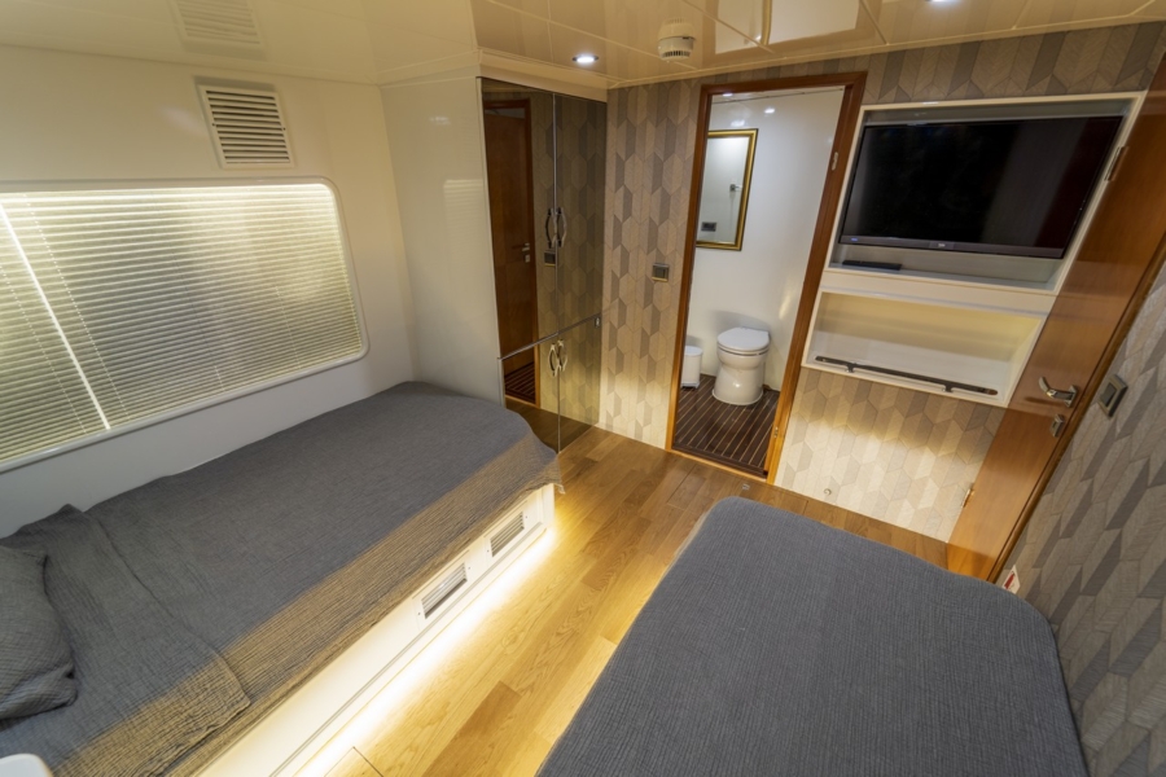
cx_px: 583
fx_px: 453
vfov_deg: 81.2
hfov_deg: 104.3
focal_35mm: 14
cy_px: 388
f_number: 6.3
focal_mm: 14
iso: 100
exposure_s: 1/2.5
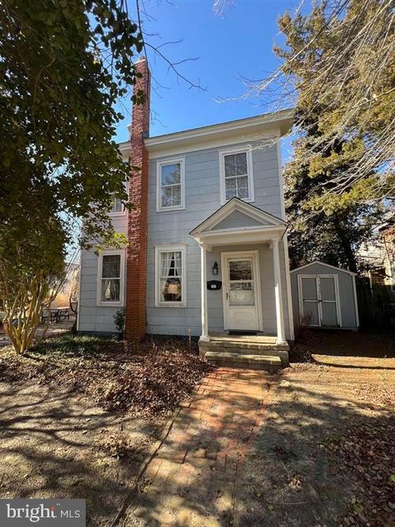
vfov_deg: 106.2
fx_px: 198
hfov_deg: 89.9
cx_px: 198
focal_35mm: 13
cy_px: 264
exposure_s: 1/210
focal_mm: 1.57
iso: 32
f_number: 1.8
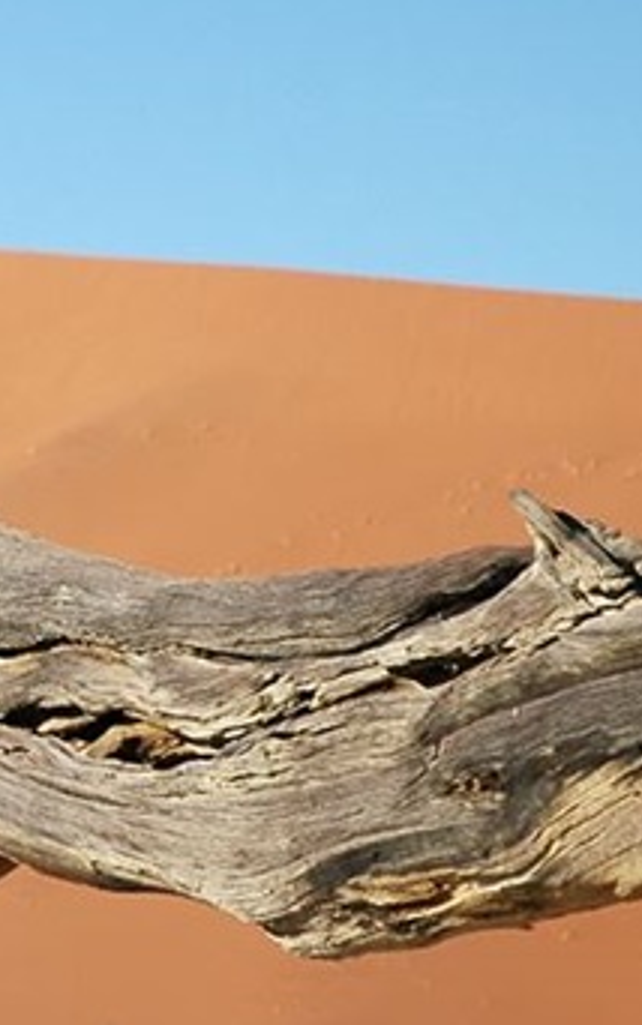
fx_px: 7035
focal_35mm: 252
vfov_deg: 8.3
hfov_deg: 5.2
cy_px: 442
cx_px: -441
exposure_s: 1/1250
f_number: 5
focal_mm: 55
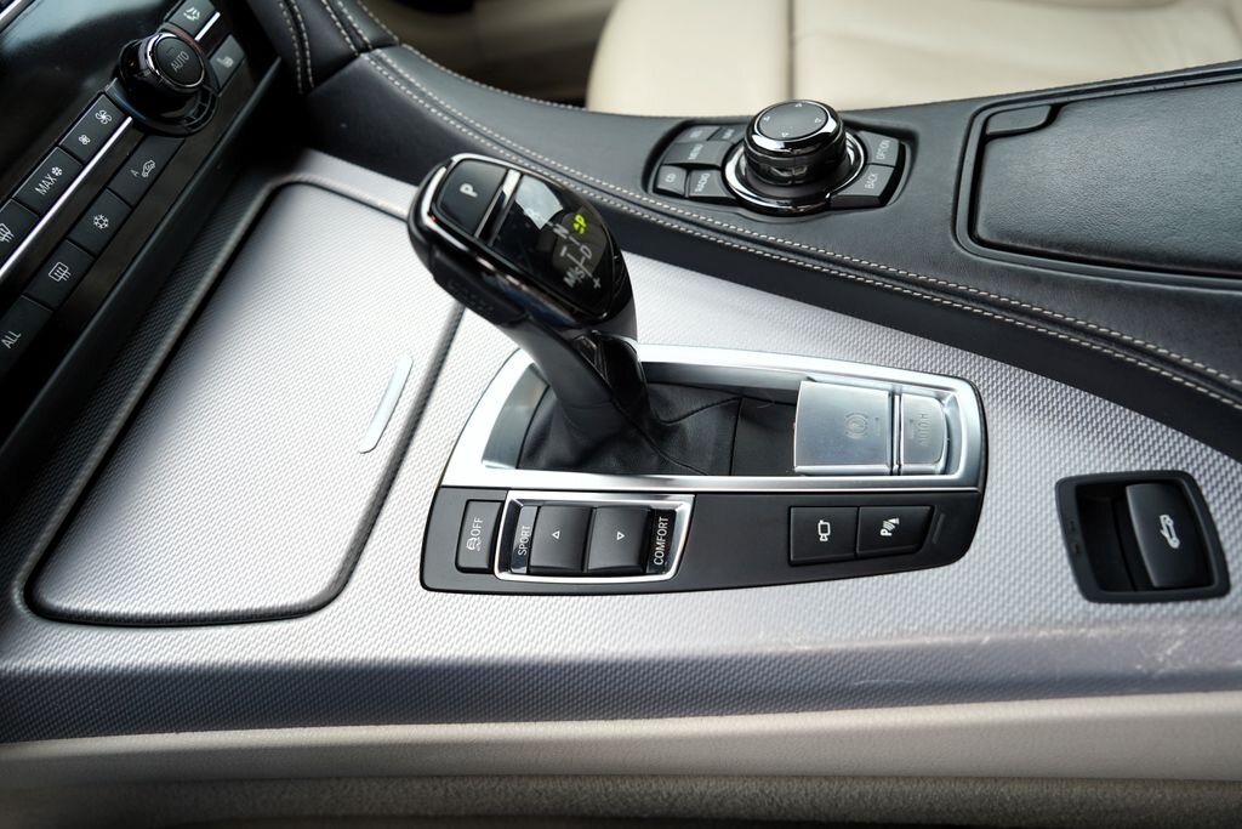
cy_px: 414
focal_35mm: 24
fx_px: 828
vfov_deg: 53.1
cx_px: 621
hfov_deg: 73.7
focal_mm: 24
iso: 100
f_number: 4.5
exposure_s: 1/125
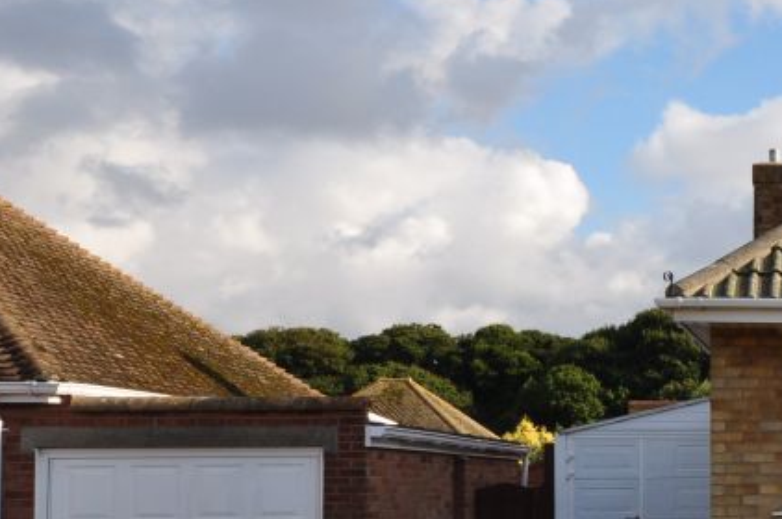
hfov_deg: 23.9
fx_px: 1486
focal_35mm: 69
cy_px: 395
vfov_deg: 19.6
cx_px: 1143
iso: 320
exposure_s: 1/250
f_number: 10
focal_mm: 15
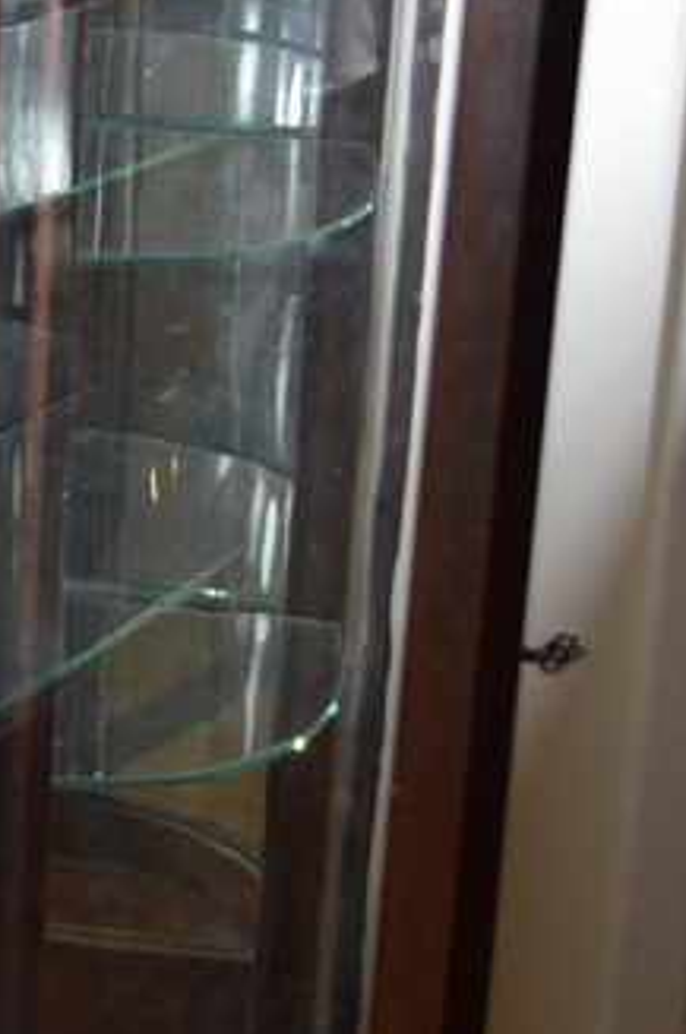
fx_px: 2896
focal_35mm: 101
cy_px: 177
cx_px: -327
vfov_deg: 20.0
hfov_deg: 12.8
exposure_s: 1/40
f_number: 3.8
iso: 400
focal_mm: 22
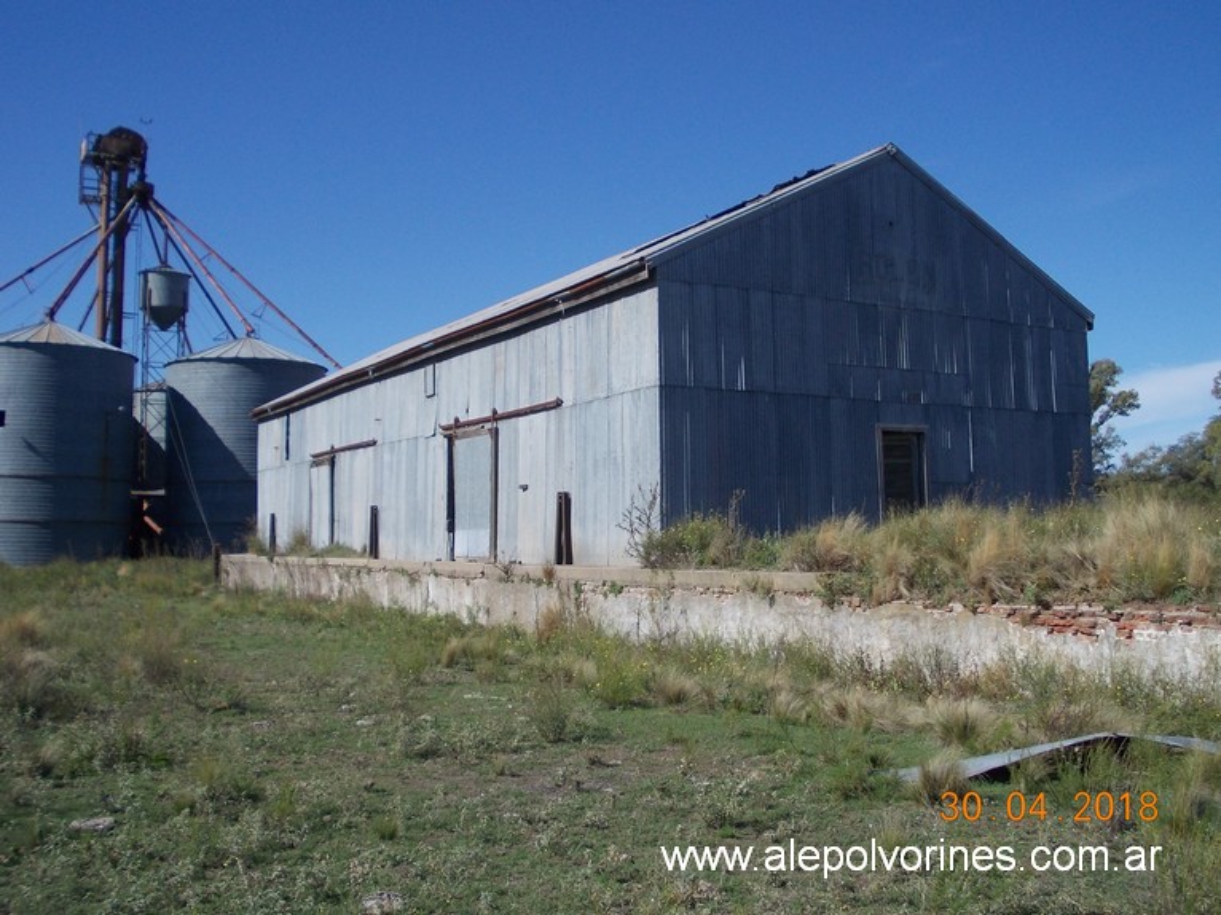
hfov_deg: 49.0
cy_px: 458
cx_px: 610
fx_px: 1340
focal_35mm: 38
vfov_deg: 37.7
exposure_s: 1/400
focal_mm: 5.3
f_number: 6.2
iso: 80
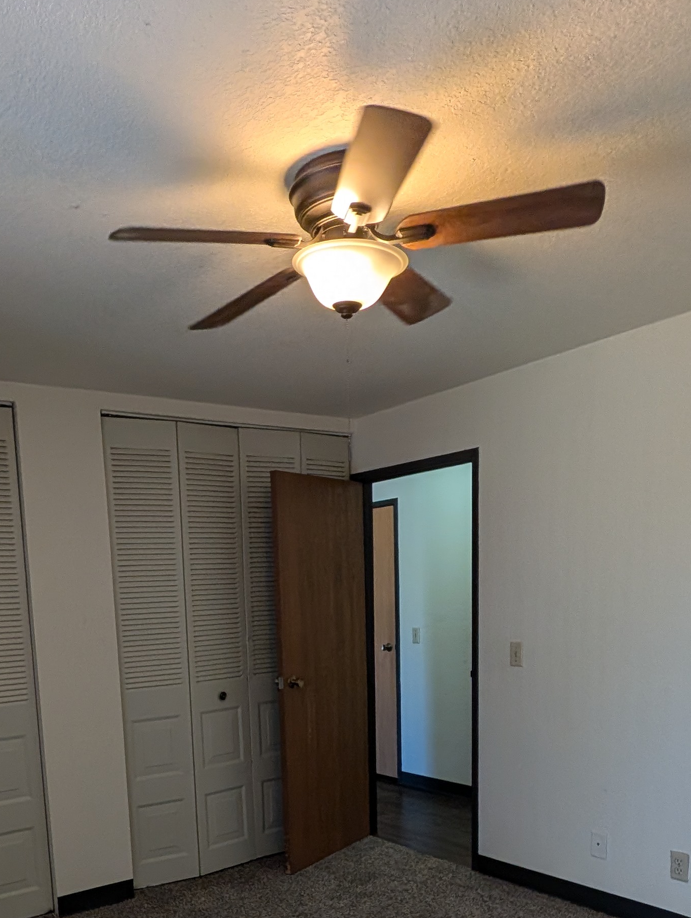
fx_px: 717
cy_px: 718
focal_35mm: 27
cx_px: 245
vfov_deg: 60.6
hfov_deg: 50.8
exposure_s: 1/226
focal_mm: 2.02
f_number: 1.7
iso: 137
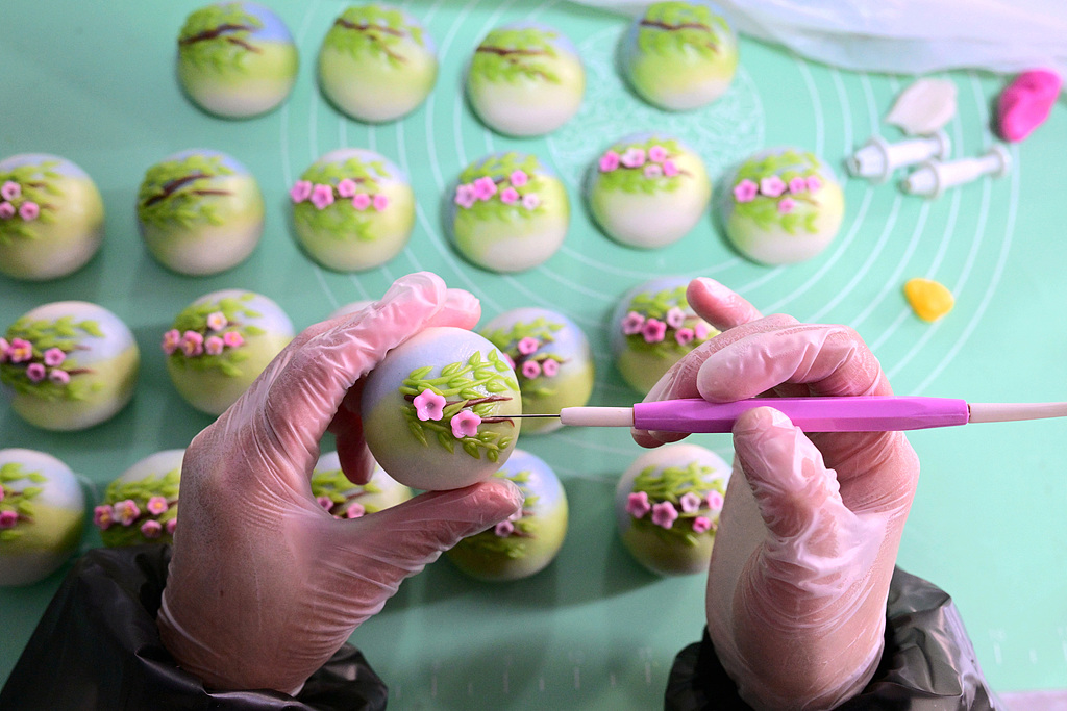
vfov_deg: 36.9
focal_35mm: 36
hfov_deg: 53.1
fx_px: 1067
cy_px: 356
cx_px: 534
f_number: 5.6
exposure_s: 1/125
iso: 2800
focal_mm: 36
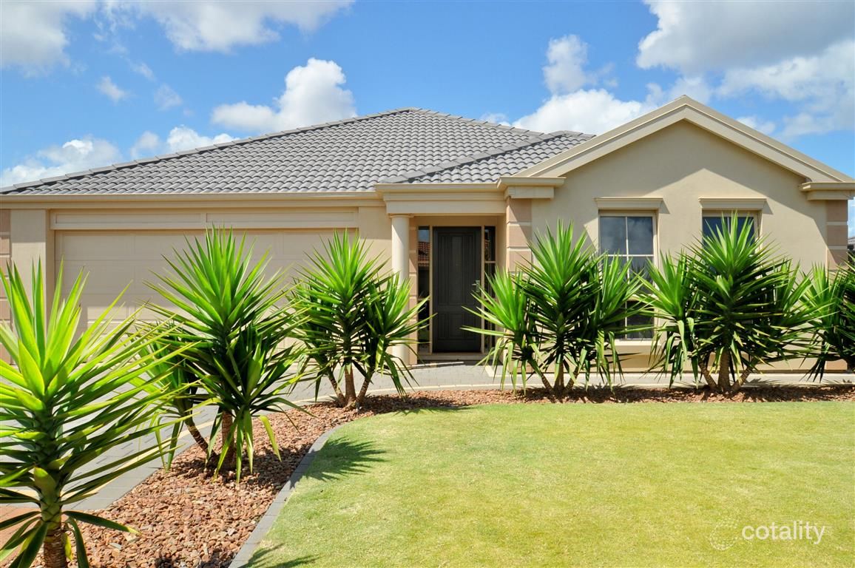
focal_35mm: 27
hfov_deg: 67.4
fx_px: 641
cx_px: 428
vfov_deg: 47.8
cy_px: 284
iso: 250
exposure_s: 1/200
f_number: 11
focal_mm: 18
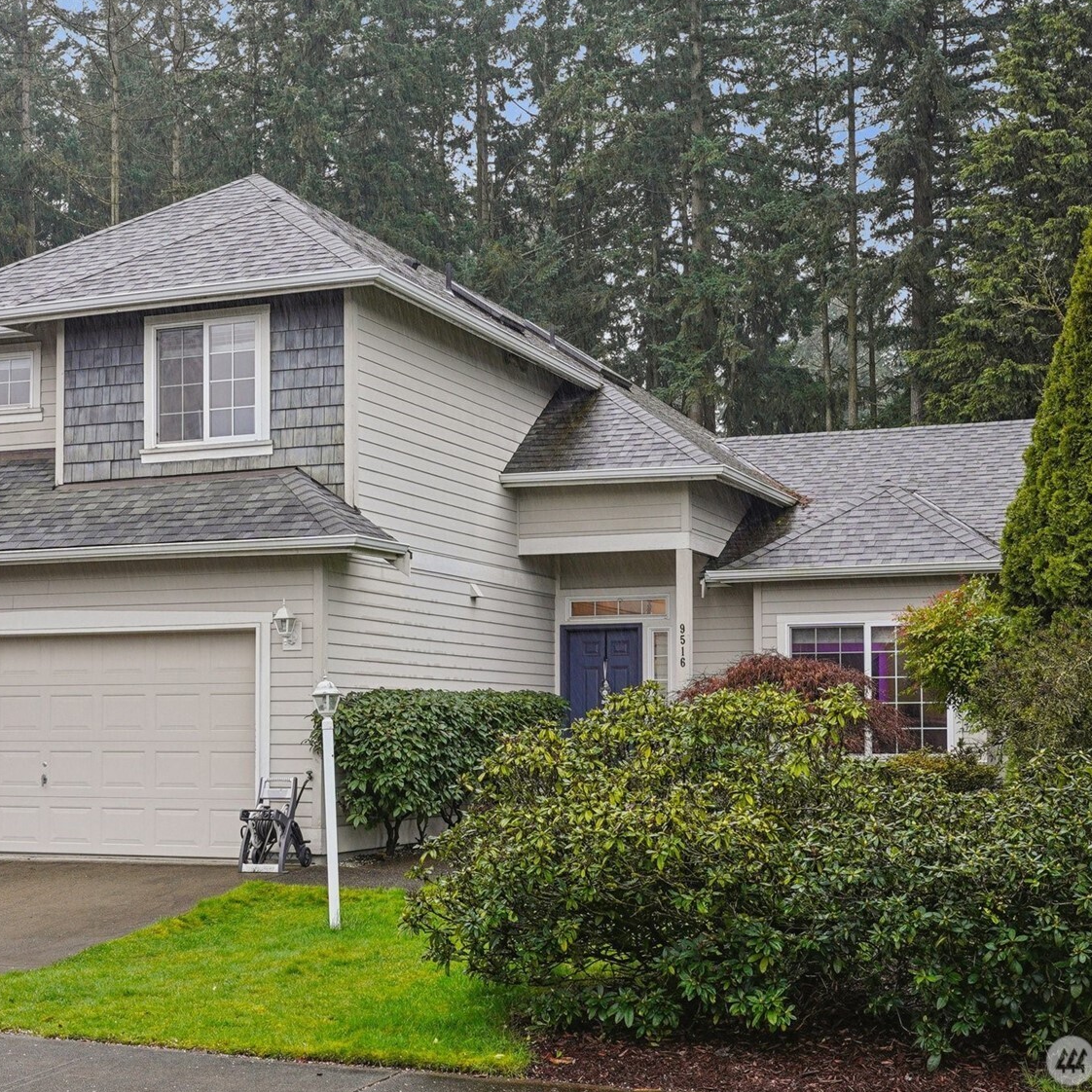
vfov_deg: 31.6
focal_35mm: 54
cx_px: 458
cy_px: 547
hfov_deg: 31.6
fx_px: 1927
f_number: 8
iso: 400
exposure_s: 1/30
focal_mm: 28
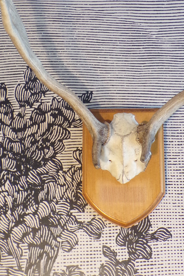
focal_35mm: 65
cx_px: 121
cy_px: 67
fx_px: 498
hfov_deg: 20.9
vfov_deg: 30.4
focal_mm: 6.6
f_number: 3.3
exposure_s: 1/20
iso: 200
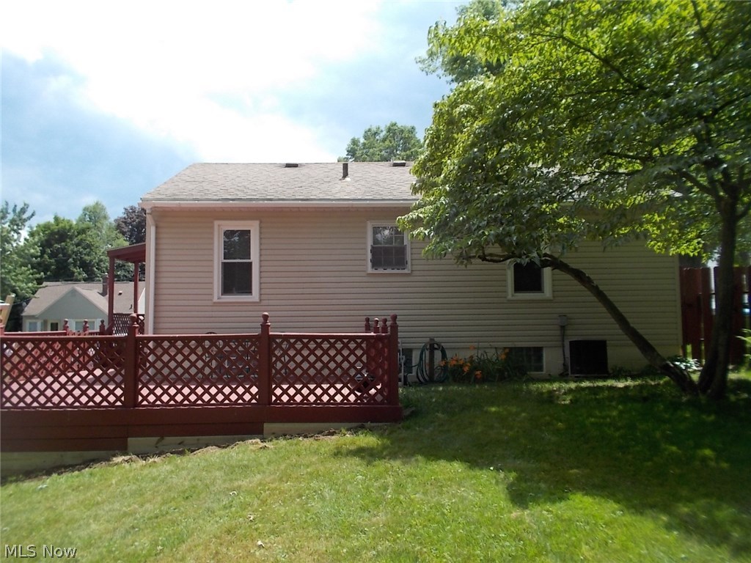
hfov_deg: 61.7
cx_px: 376
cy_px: 282
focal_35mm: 29
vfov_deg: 48.2
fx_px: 629
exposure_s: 1/500
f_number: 3.3
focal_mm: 4.1
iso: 80
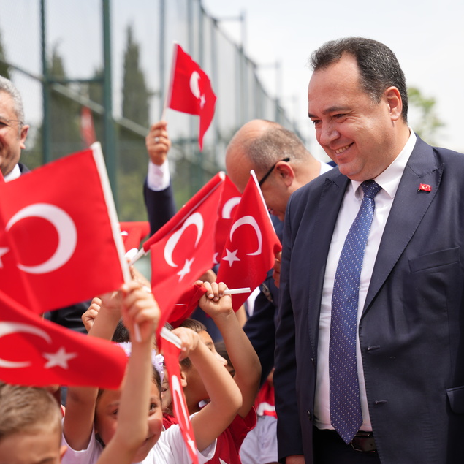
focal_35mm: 90
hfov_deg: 19.3
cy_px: 233
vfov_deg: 19.3
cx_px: 262
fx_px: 1365
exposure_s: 1/800
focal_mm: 70
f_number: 2.8
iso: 100
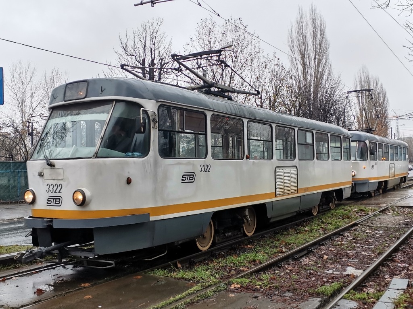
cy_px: 154
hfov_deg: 49.0
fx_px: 453
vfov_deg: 37.7
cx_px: 206
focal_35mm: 38
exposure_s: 1/99.9
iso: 50
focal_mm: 4.75
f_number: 1.8
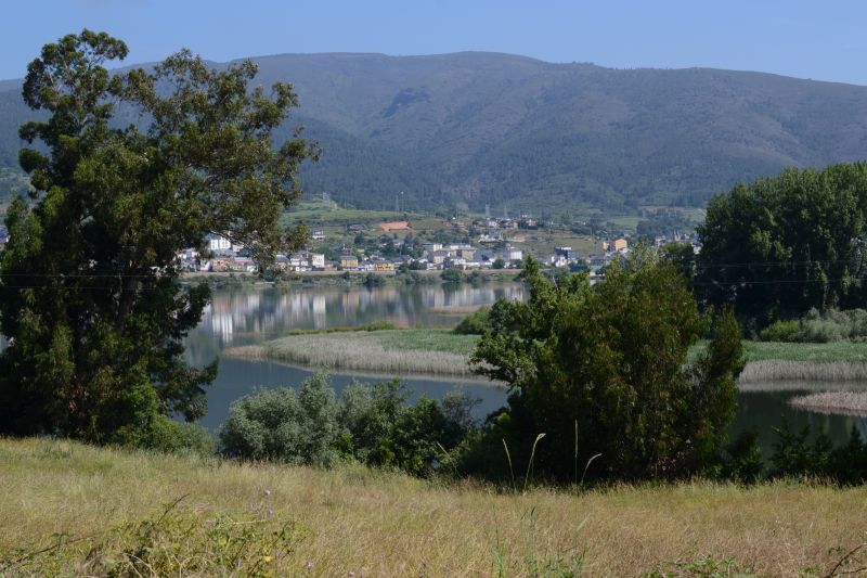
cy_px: 289
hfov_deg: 37.9
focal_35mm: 52
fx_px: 1264
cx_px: 434
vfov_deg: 25.7
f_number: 10
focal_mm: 35
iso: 100
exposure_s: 1/160
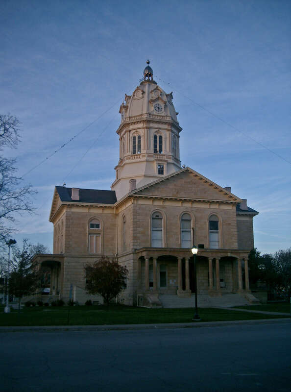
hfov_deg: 38.4
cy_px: 196
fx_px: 417
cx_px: 146
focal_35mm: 37
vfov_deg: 50.3
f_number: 2.6
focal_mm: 7.6
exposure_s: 1/800
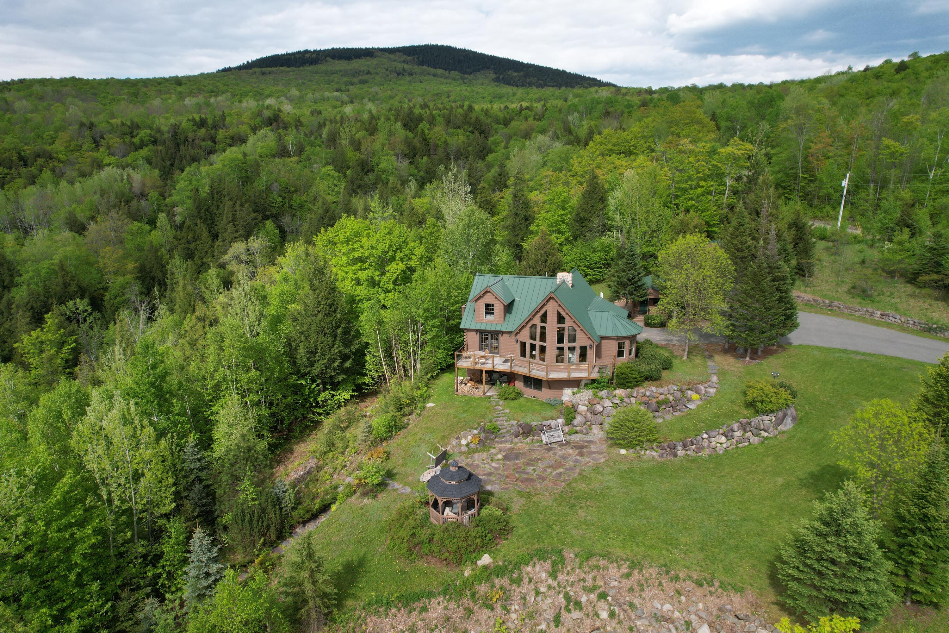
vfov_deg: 57.2
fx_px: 580
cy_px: 316
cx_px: 474
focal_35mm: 22
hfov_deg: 78.6
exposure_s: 1/1250
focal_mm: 8.38
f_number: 2.8
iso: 150
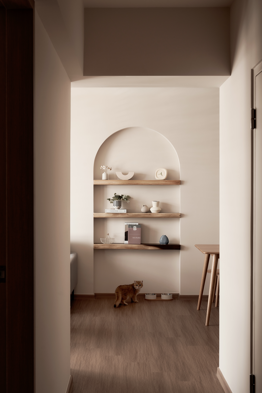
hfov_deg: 27.0
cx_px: 131
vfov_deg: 39.6
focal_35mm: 50
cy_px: 196
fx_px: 546
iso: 320
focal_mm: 50
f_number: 8
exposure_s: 1/8
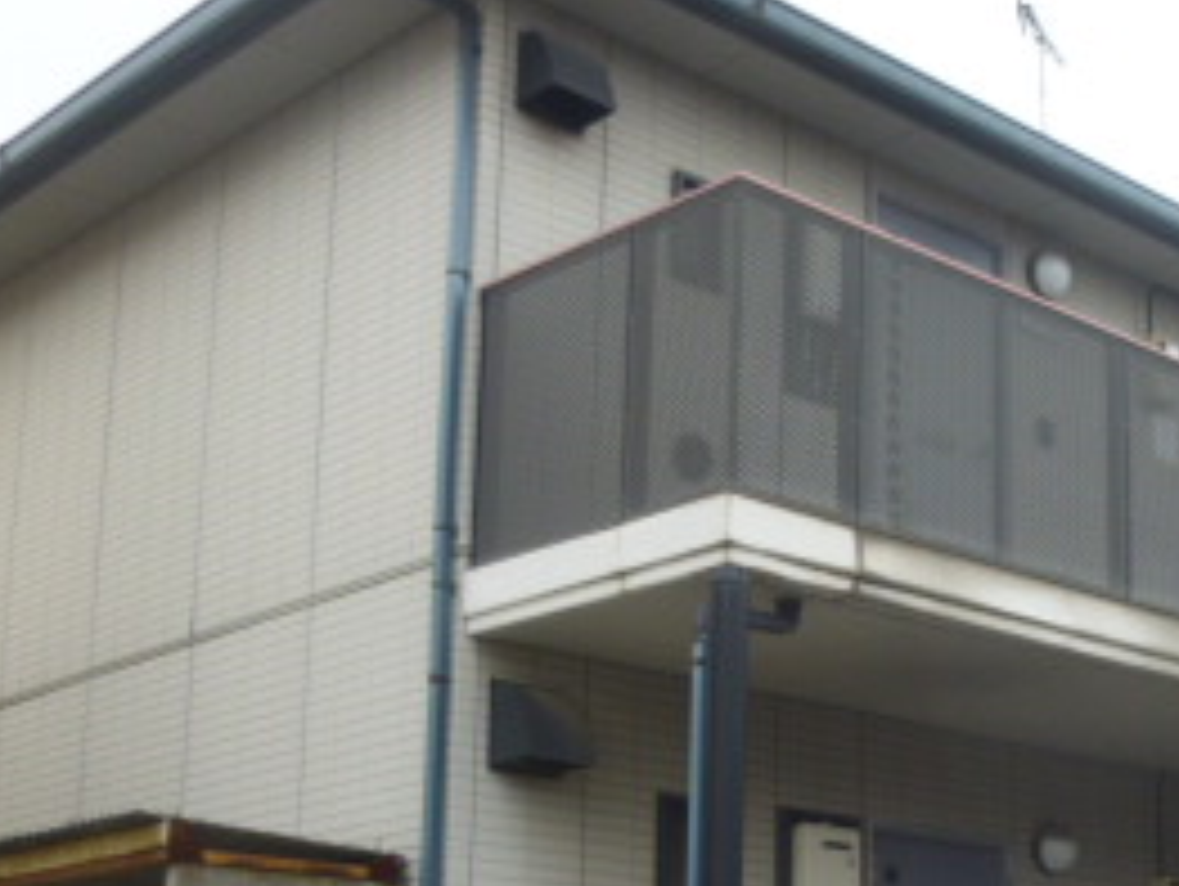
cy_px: 747
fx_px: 2080
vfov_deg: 23.6
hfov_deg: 30.3
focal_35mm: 61
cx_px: 1058
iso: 100
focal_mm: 4.5
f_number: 3.1
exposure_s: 1/320
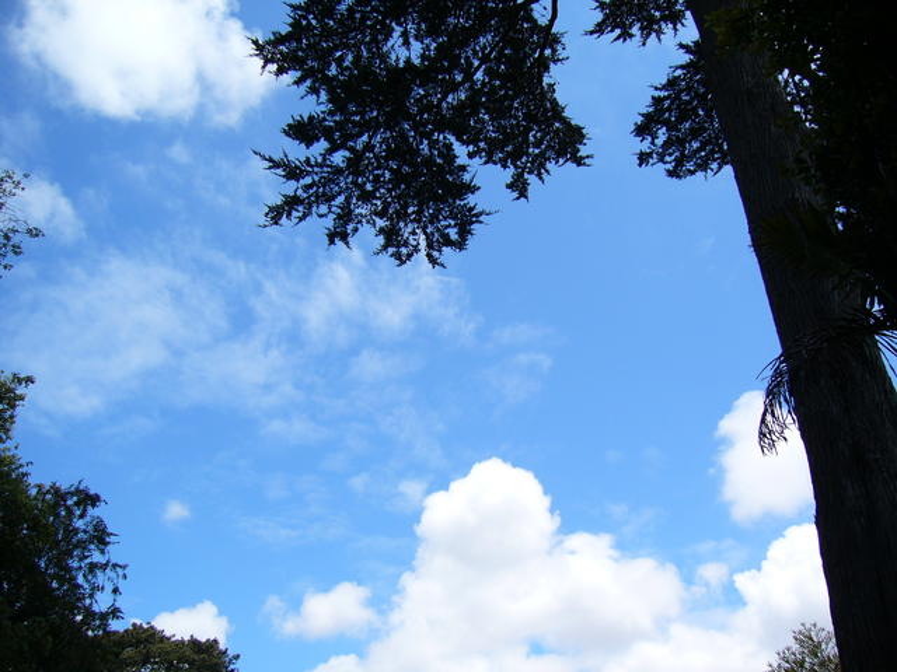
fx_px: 907
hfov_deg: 52.6
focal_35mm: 35
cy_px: 336
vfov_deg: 40.7
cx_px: 448
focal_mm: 5.8
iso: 50
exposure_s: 1/160
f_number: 8
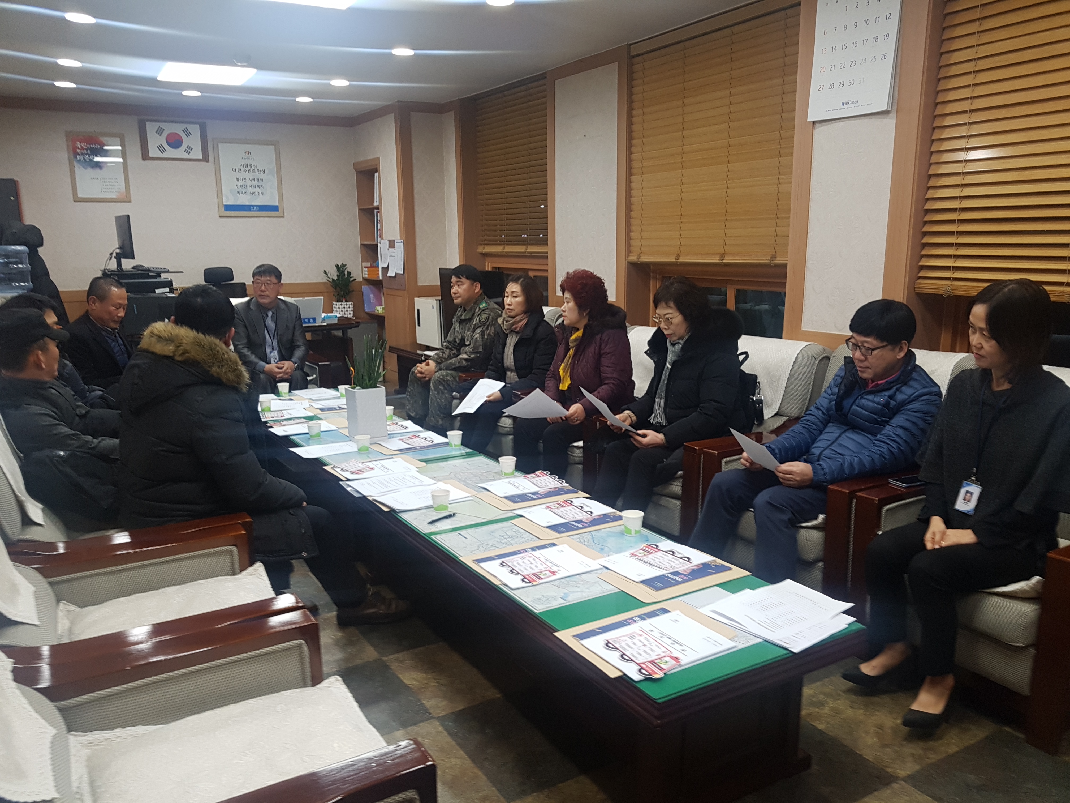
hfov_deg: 67.3
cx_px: 535
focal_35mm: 26
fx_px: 804
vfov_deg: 53.1
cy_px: 402
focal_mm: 4.2
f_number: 1.7
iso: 100
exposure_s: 1/60
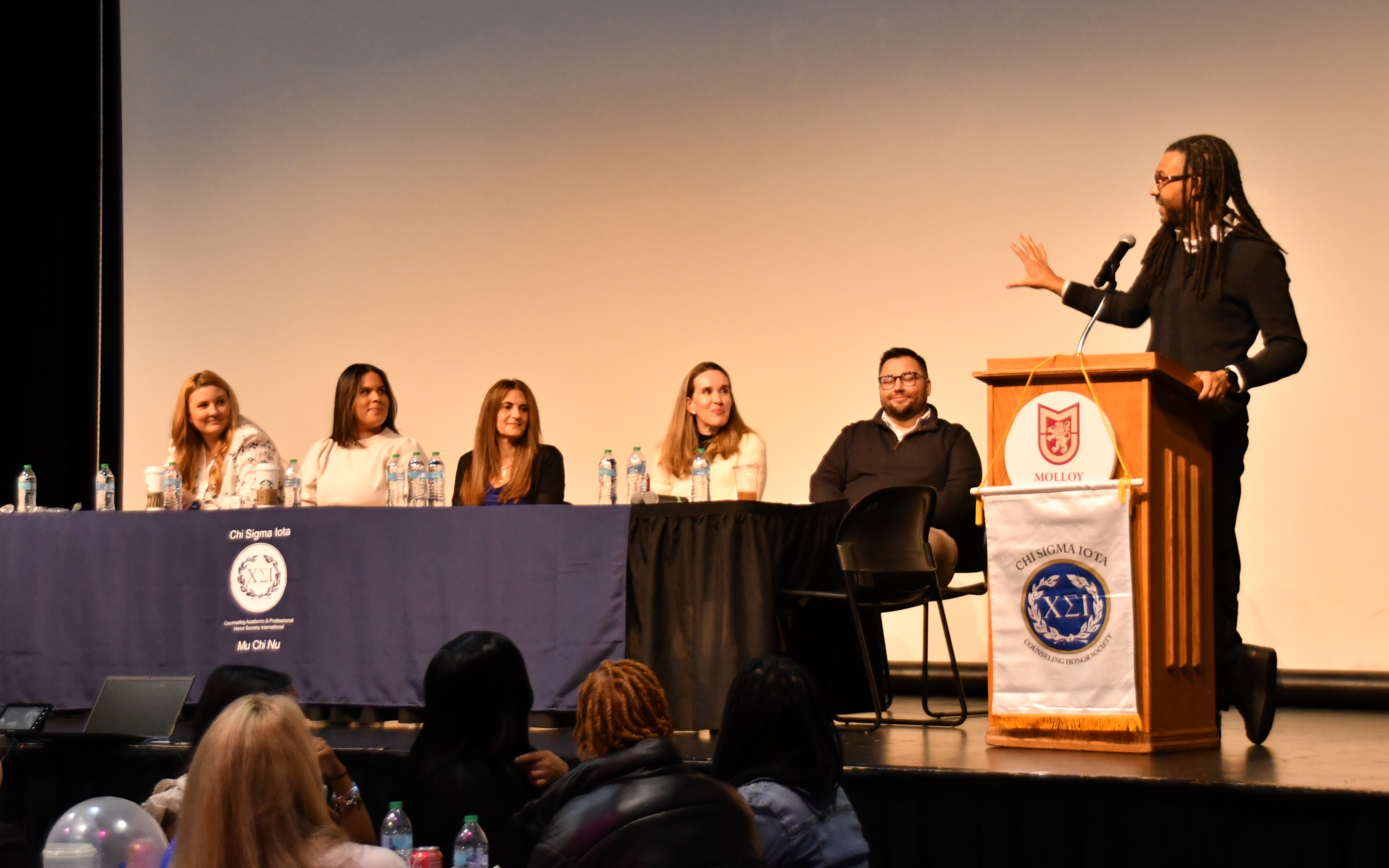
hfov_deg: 23.0
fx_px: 3407
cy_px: 413
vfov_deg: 14.5
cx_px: 692
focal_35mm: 90
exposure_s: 1/100
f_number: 5
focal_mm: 44
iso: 2000
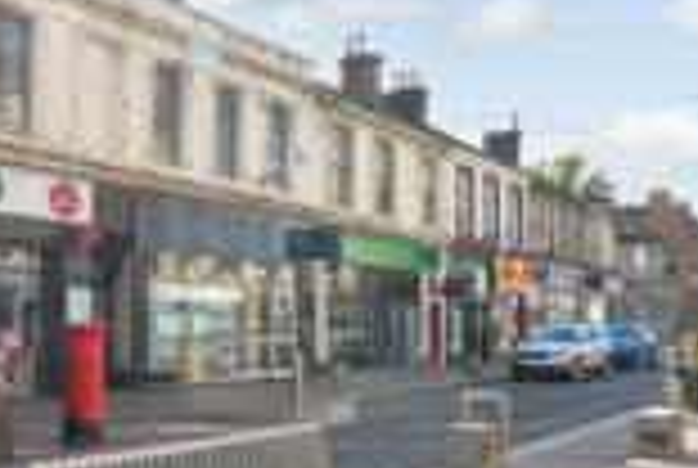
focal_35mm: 49
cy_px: 304
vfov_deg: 27.5
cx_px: 401
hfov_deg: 40.2
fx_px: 952
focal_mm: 16
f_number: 18
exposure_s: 1/25
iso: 250
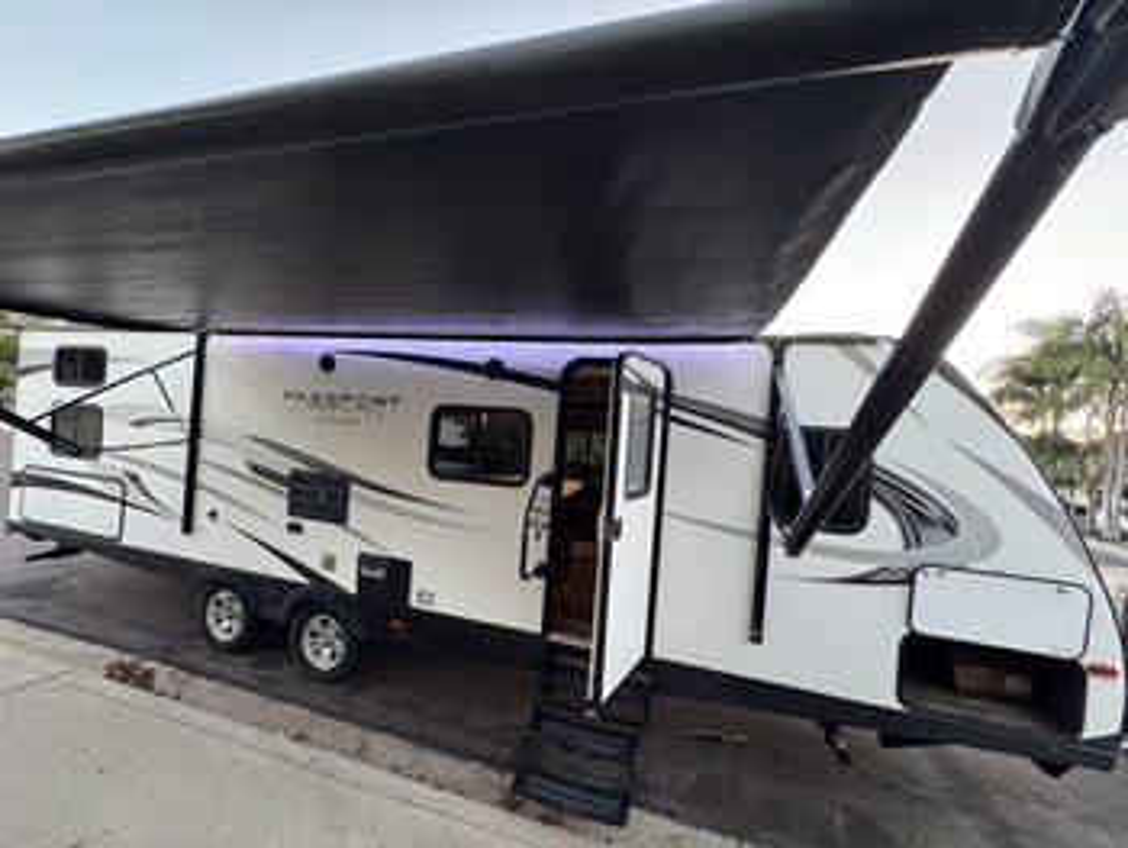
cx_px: 564
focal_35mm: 14
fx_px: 457
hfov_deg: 102.0
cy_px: 424
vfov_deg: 85.7
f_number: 2.2
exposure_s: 1/81
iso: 320
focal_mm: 2.22
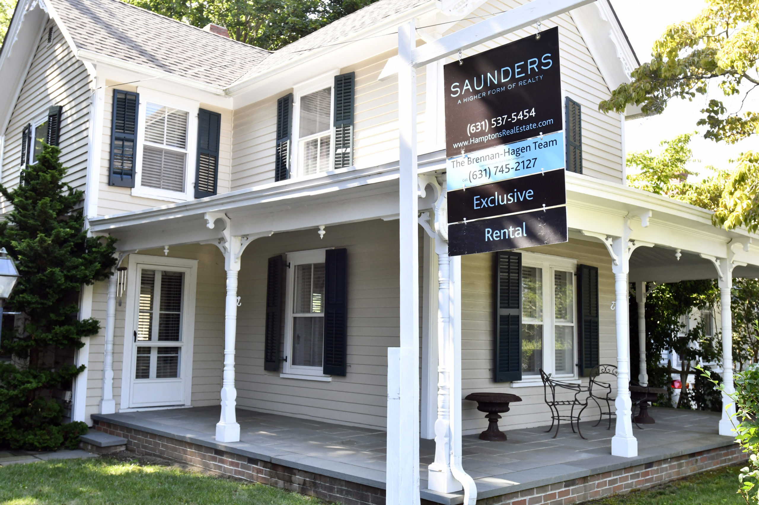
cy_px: 252
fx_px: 759
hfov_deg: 53.2
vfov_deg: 36.8
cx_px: 380
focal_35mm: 36
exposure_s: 1/160
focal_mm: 24
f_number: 6.3
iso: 500
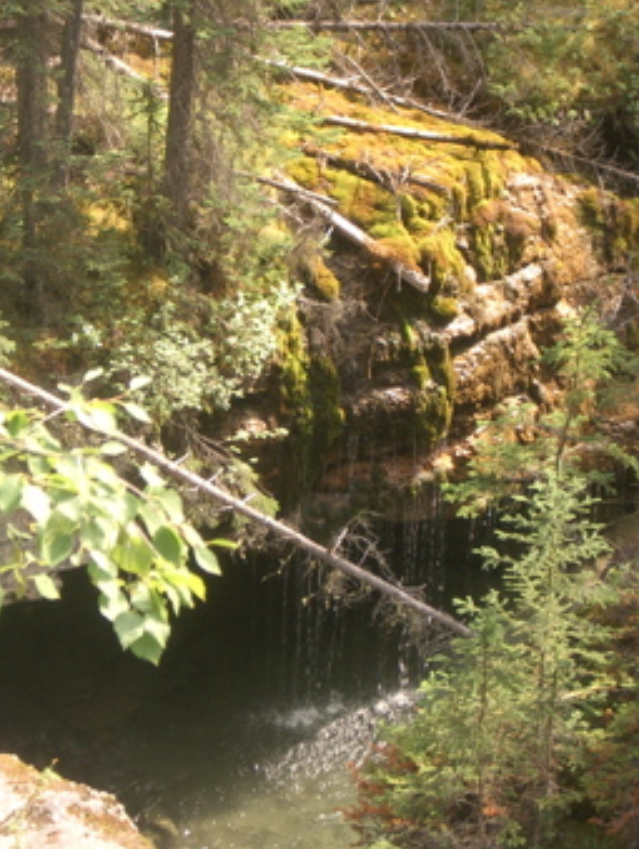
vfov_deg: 14.9
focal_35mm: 132
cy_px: 413
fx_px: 3243
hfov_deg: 11.2
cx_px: 251
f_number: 4.8
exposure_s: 1/100
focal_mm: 17.4
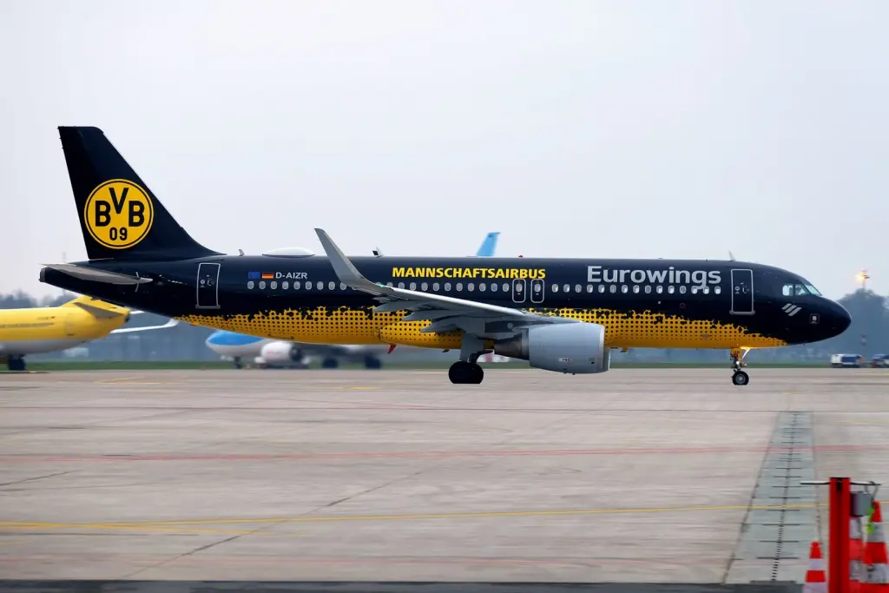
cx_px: 444
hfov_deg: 10.1
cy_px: 296
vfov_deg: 6.7
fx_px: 5038
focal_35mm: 204
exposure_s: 1/26
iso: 250
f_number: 6.4
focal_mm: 135.7
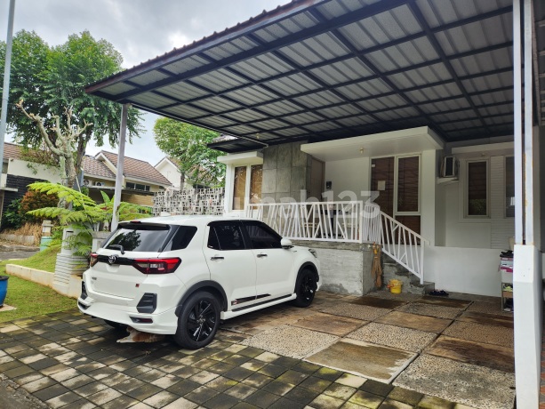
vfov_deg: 58.9
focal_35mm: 23
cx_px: 272
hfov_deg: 73.9
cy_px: 204
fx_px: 362
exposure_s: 1/357
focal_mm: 5.4
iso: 20
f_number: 1.8
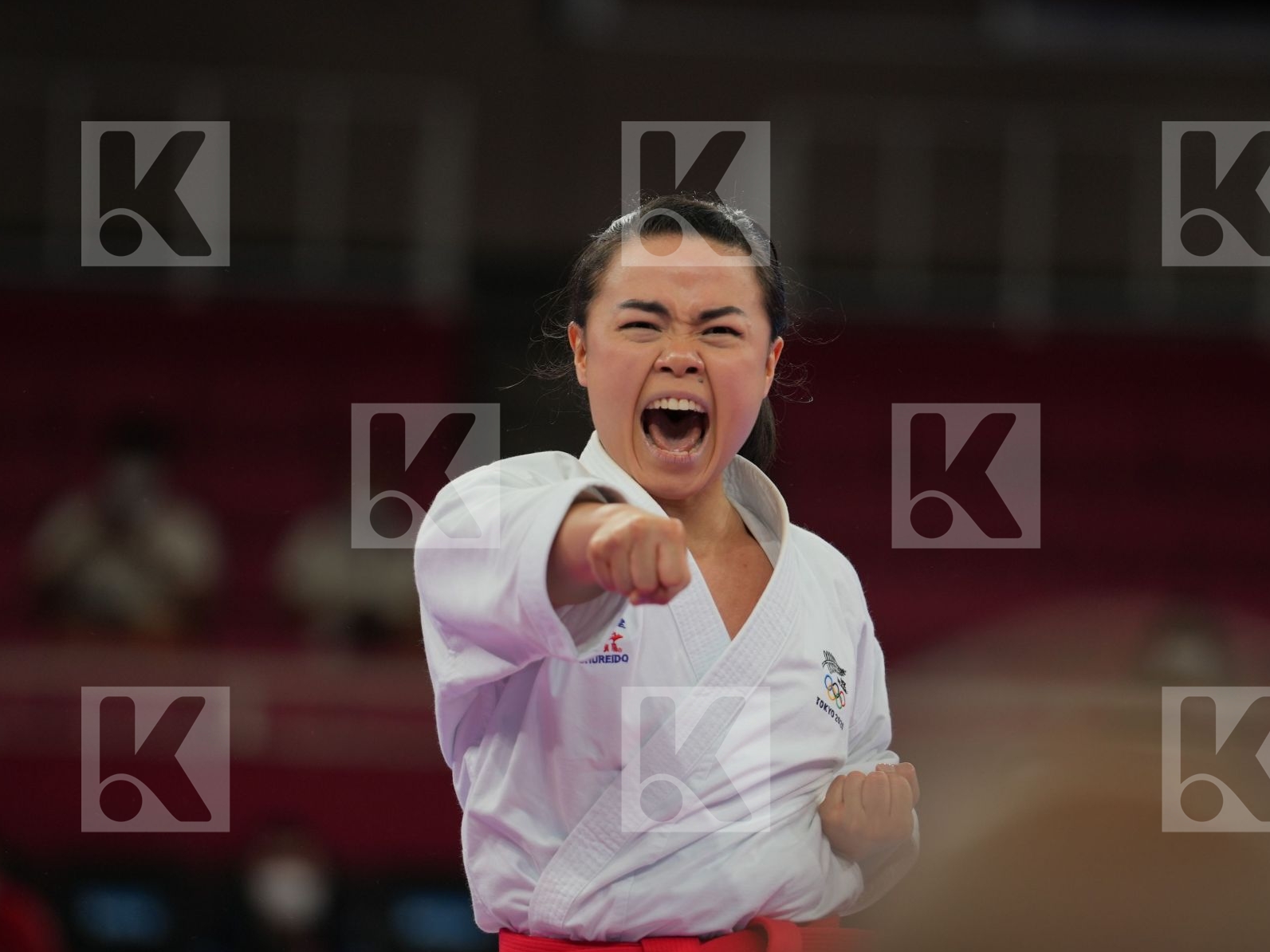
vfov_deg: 4.6
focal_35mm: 326
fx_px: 11958
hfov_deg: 6.1
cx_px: 696
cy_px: 476
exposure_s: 1/500
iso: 250
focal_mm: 200
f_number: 2.8
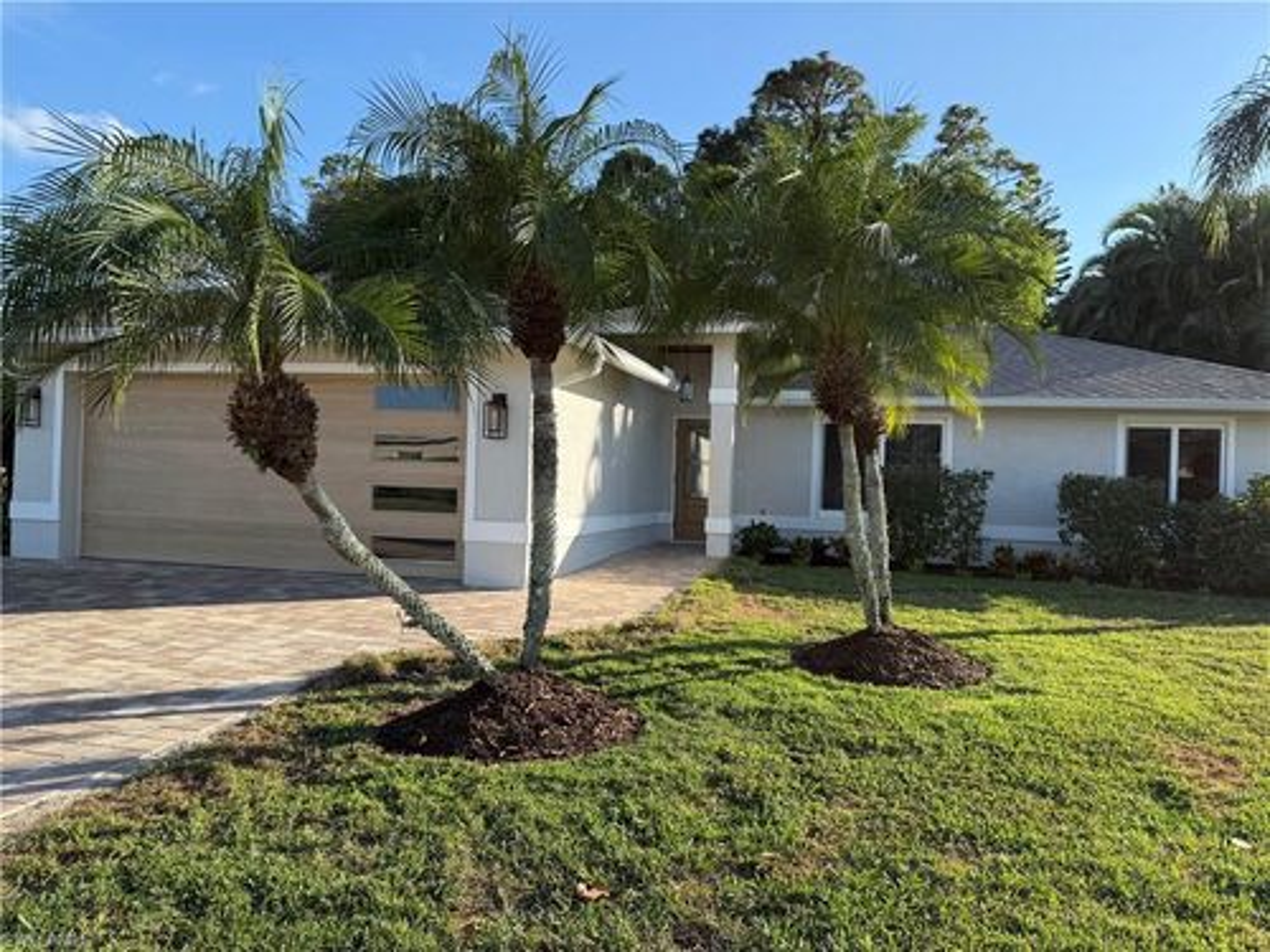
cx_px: 635
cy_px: 476
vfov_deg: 56.8
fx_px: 881
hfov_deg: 71.6
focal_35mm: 24
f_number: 1.78
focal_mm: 6.76
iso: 100
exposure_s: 1/2053
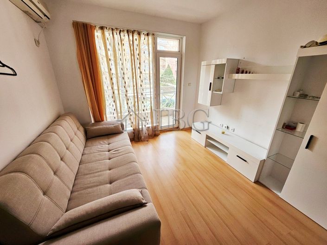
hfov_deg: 106.2
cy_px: 122
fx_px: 123
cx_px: 164
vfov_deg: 89.9
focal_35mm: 13
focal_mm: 1.7
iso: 64
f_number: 2.2
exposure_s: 1/50
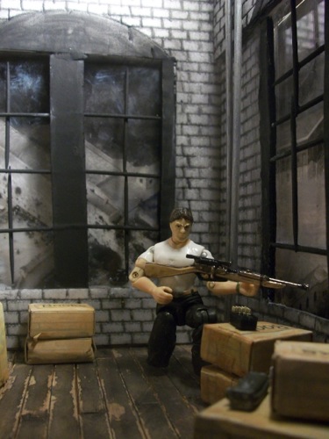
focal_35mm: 32
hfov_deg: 44.2
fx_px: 406
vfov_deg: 56.8
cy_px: 220
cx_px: 164
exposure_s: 1/8
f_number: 2.9
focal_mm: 5.7
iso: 200
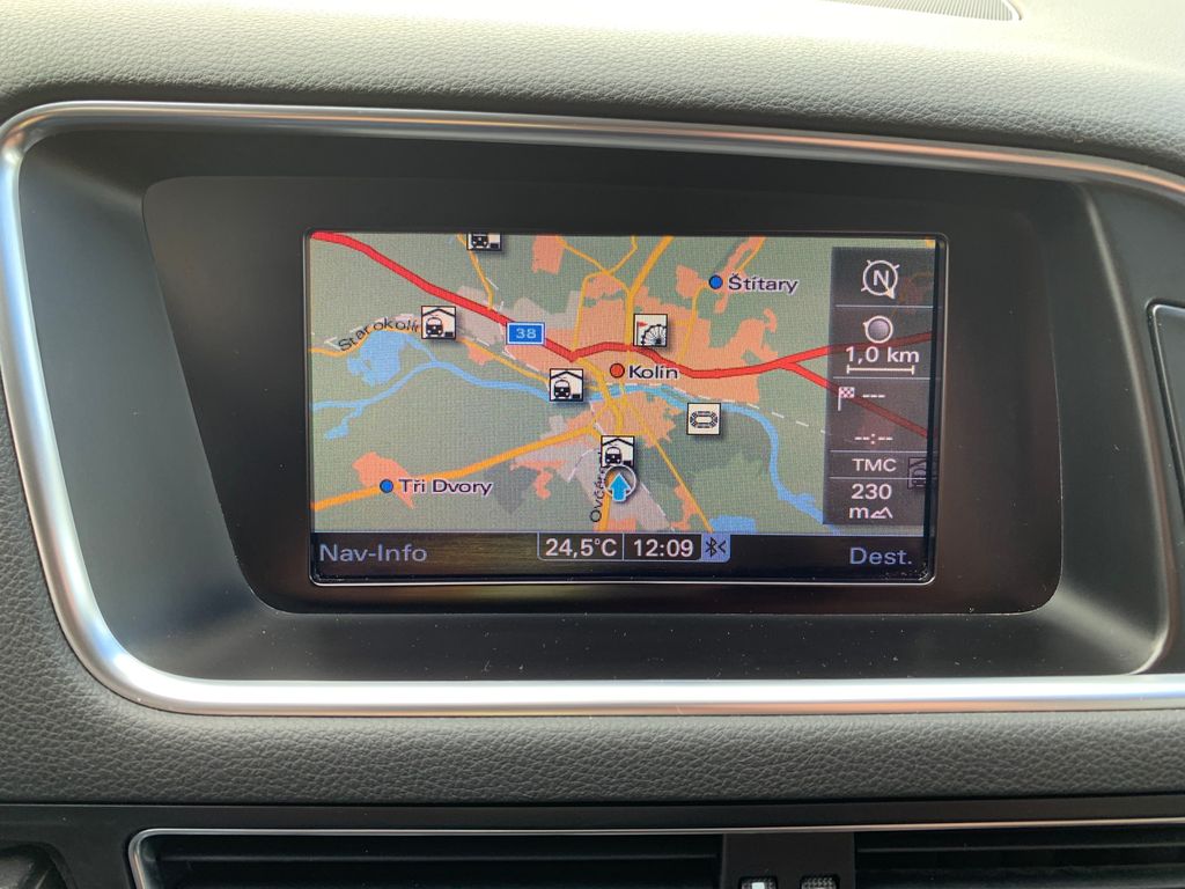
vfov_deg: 53.1
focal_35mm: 26
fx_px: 890
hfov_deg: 67.3
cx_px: 592
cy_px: 444
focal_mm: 4.25
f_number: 1.8
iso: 64
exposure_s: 1/121
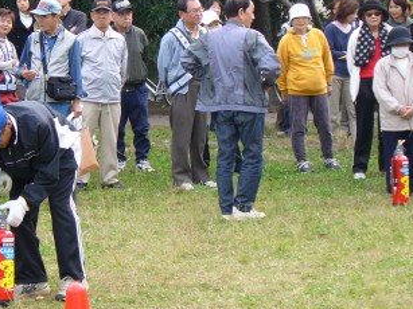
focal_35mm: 144
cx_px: 74
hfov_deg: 13.6
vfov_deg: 10.3
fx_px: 1717
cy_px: 130
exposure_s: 1/250
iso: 80
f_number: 3.2
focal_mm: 11.4
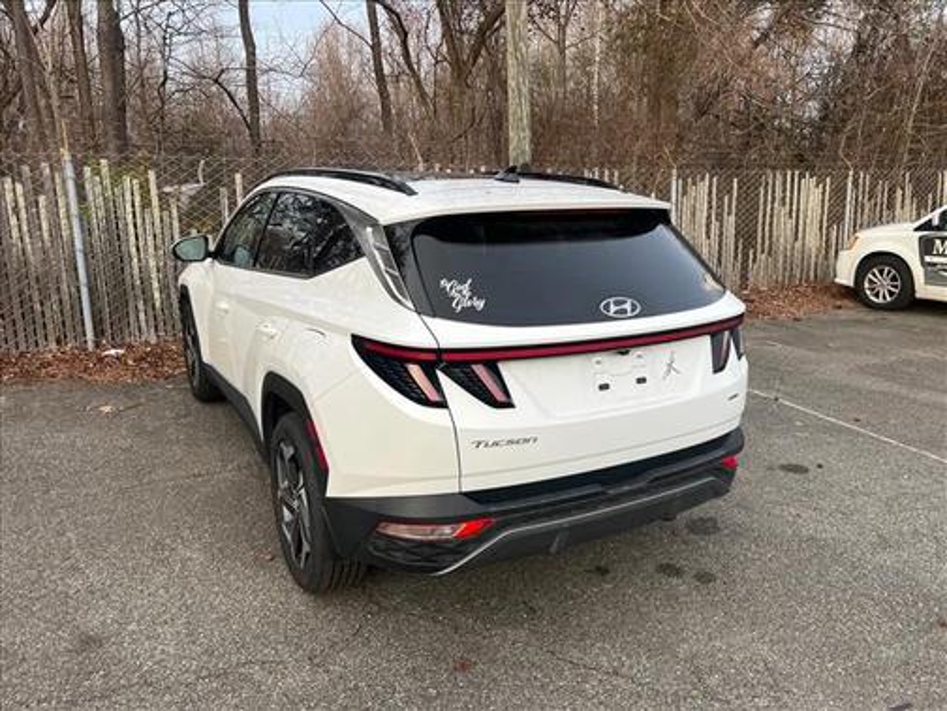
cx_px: 474
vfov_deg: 53.1
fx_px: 711
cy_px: 356
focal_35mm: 26
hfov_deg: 67.3
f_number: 1.5
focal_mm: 5.7
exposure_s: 1/410
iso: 50
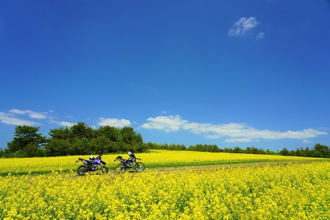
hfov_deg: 73.7
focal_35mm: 24
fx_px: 220
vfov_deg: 53.2
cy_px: 110
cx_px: 165
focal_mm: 24
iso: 1000
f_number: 8
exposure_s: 1/1000
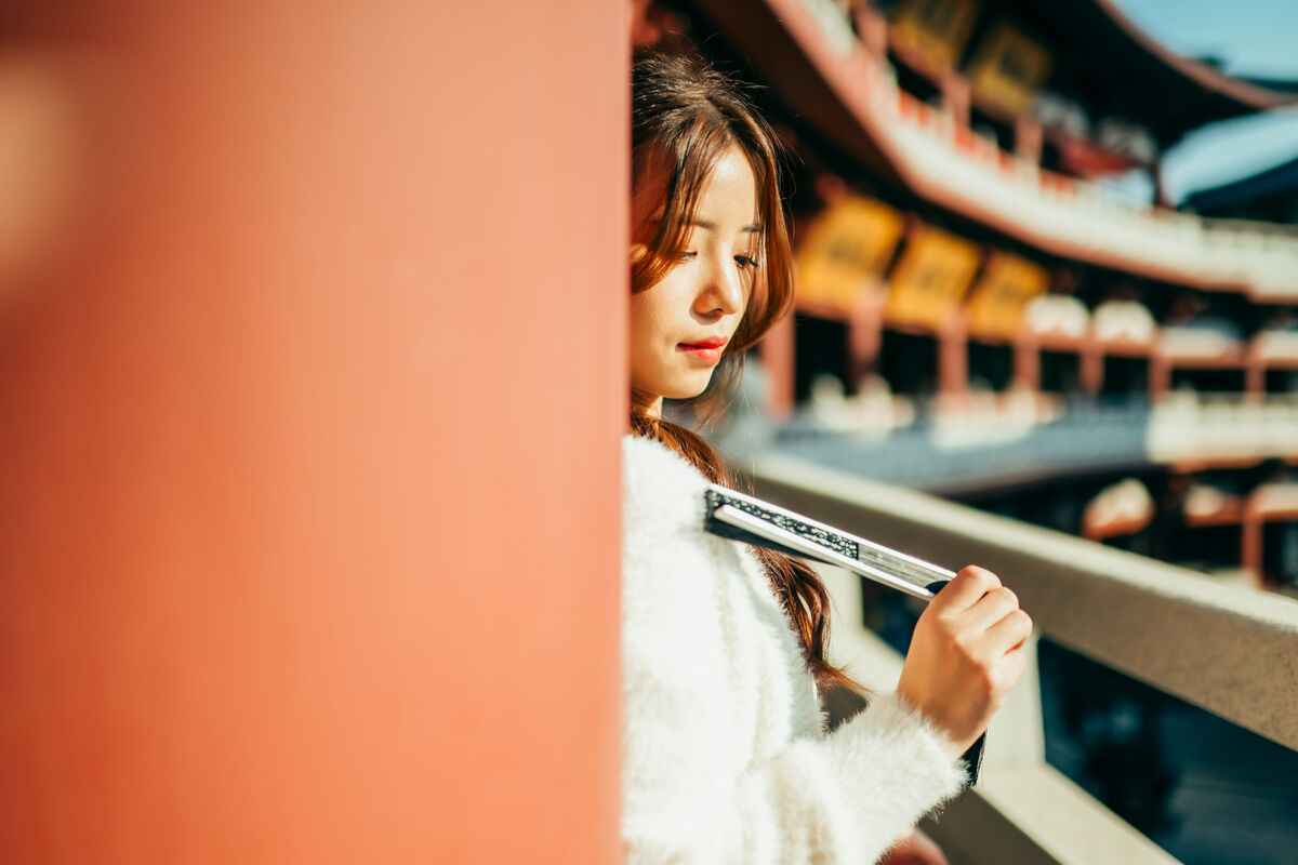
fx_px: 1262
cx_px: 649
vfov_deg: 37.9
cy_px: 432
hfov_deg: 54.4
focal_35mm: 35
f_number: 1.4
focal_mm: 35
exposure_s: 1/8000
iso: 100
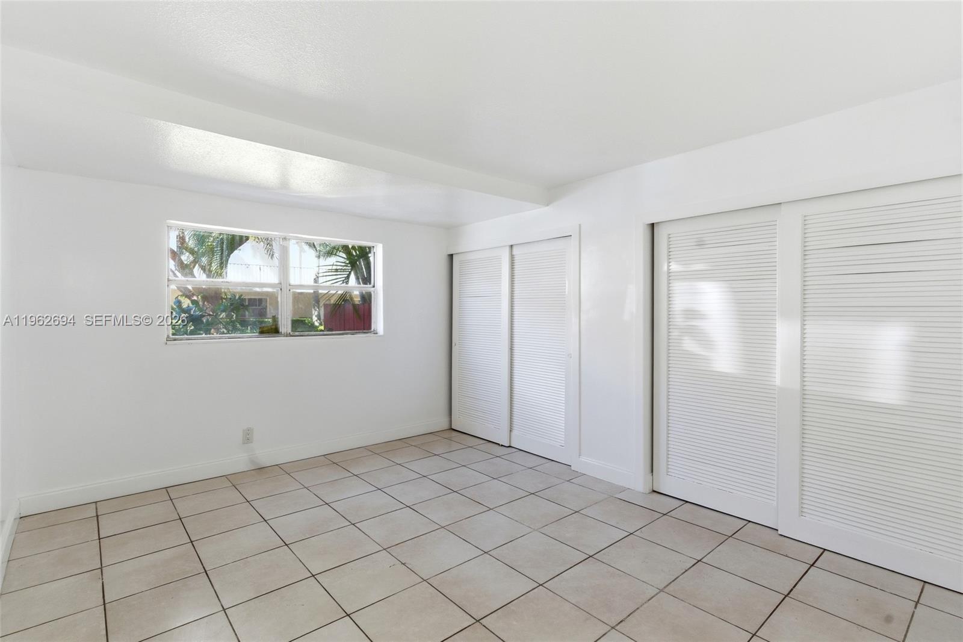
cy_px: 321
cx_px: 482
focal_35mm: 17
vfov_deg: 70.4
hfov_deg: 93.3
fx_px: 455
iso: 250
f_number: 8
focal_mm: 17
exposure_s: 1/160
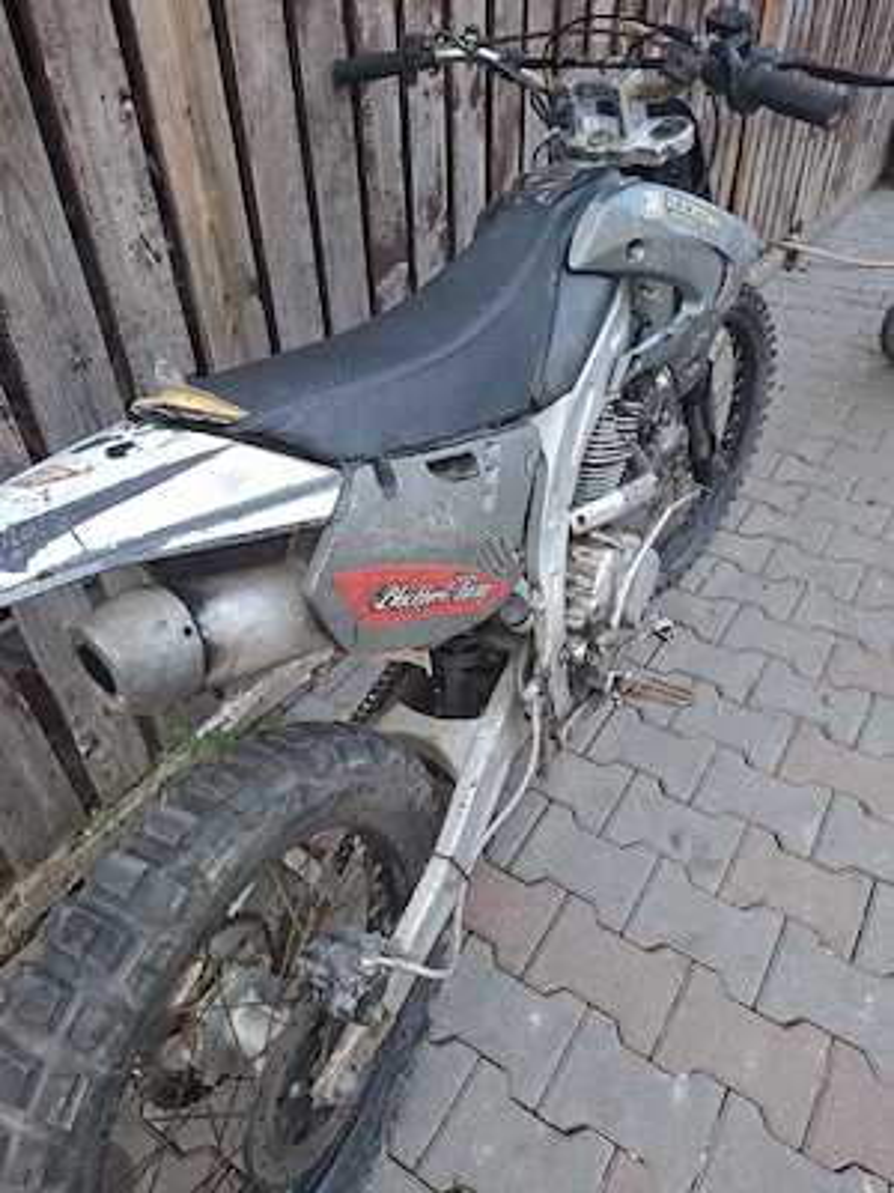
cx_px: 447
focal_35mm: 23
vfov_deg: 73.9
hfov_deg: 58.9
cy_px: 596
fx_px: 792
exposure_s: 1/100
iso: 100
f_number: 1.8
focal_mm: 5.54
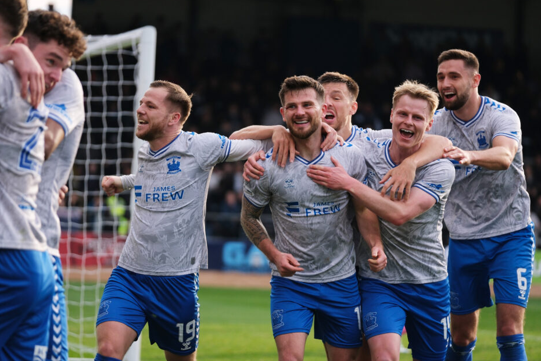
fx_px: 3472
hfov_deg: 8.9
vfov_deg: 6.0
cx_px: 268
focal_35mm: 231
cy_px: 190
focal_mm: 140
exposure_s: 1/1250
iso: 500
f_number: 2.8
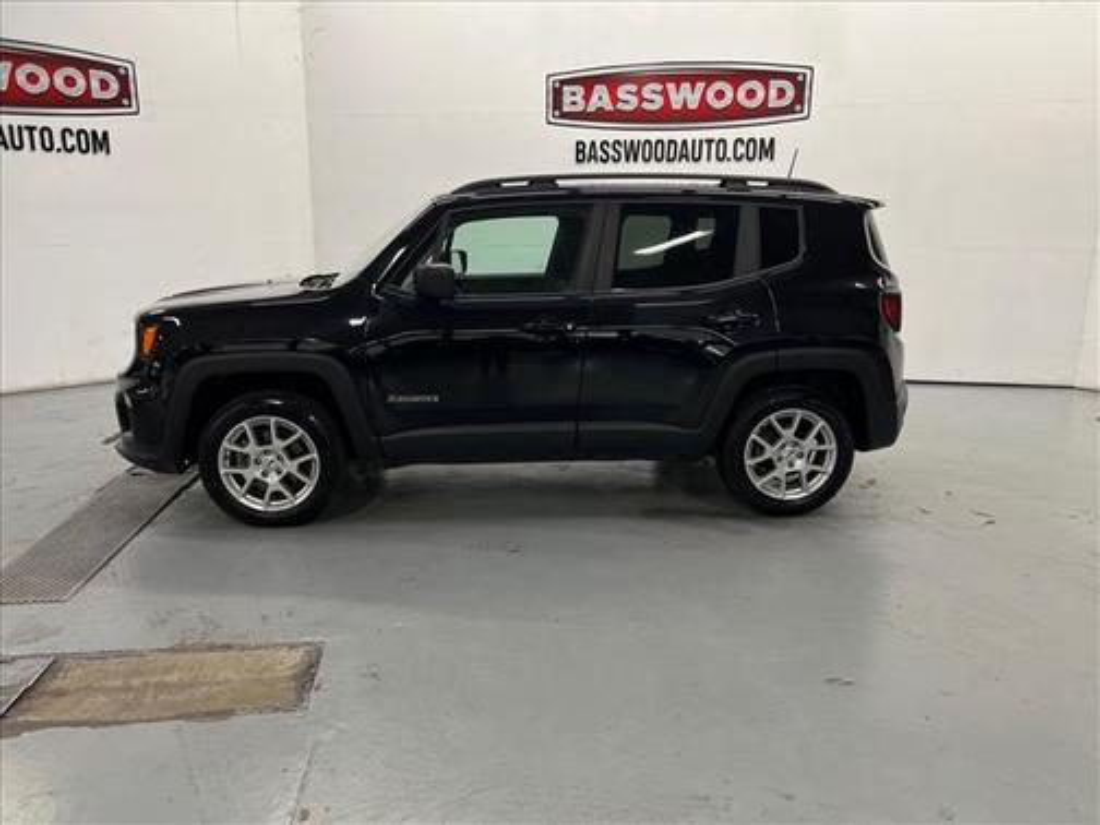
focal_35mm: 26
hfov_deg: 67.3
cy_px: 412
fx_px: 826
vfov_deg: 53.1
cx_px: 550
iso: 80
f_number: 1.5
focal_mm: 5.7
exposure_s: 1/60
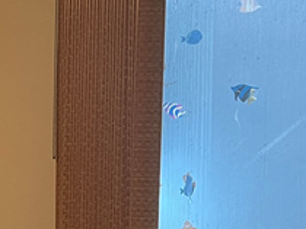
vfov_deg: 11.5
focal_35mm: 127
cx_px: -103
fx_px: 1121
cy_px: 236
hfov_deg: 14.8
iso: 160
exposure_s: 1/60
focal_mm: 5.7
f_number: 1.5
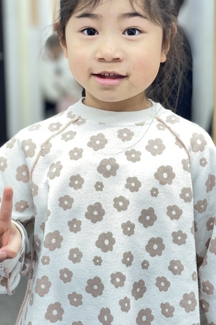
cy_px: 143
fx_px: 765
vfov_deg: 23.9
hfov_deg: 16.1
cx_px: 116
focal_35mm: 85
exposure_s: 1/33
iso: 200
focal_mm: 7.5
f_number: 2.2
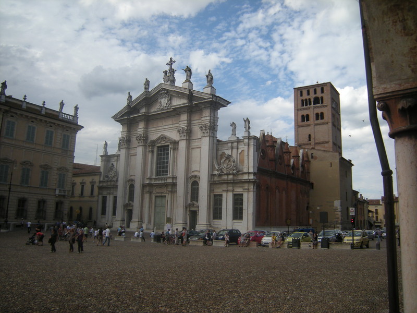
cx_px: 208
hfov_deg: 63.4
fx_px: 337
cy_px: 156
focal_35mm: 28
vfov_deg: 49.7
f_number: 5.6
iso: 64
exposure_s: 1/260
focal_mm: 4.7
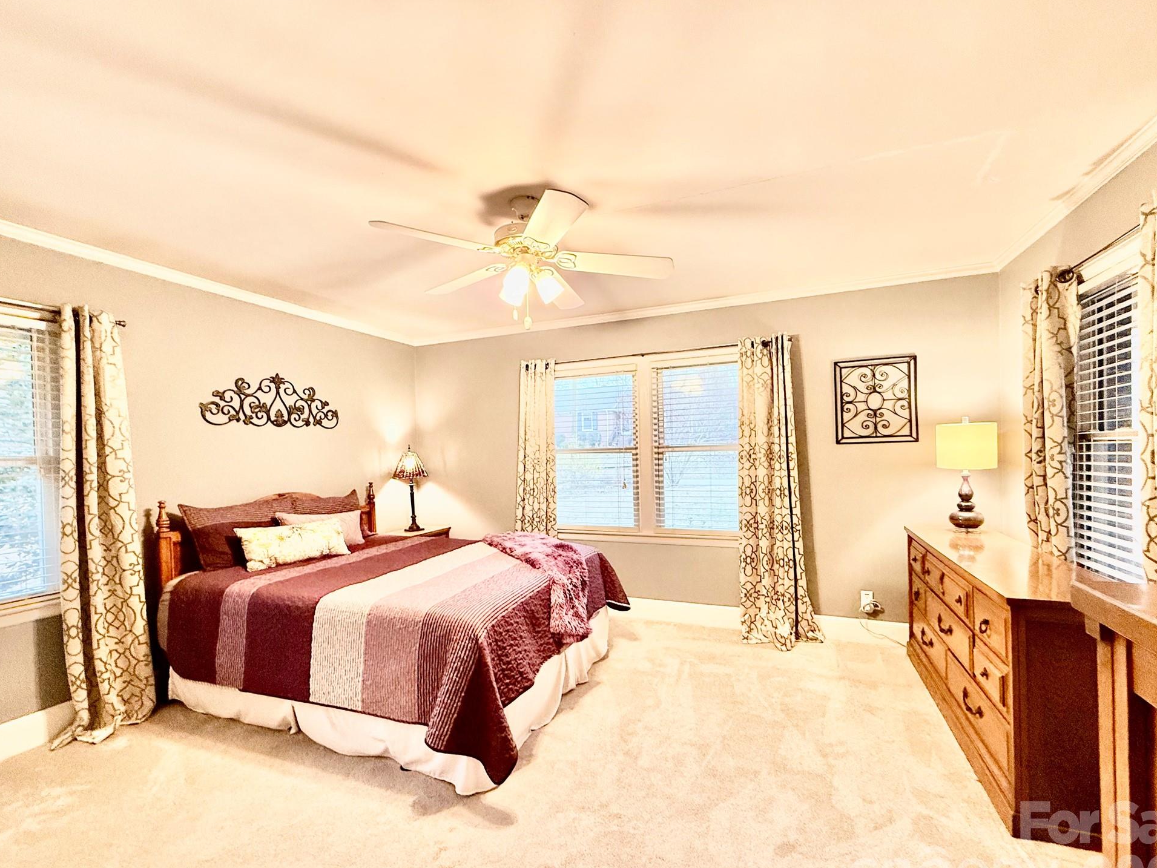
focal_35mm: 15
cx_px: 593
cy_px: 455
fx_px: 501
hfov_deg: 98.1
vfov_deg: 81.7
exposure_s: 1/120
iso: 400
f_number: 2.2
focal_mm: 2.22
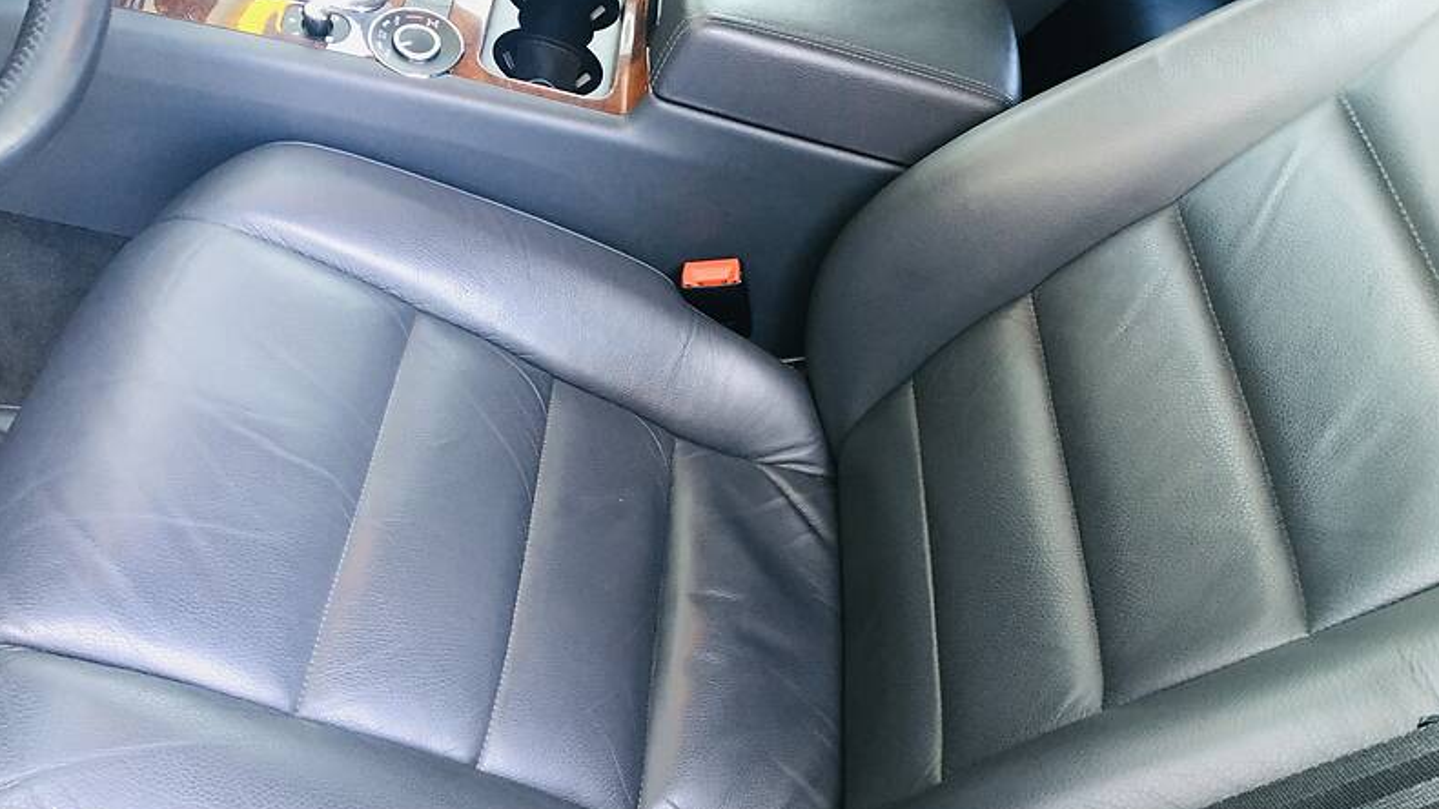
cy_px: 421
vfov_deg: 36.6
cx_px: 721
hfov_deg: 61.0
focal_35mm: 32
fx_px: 1221
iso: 160
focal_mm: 4.2
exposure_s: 1/33
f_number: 2.2
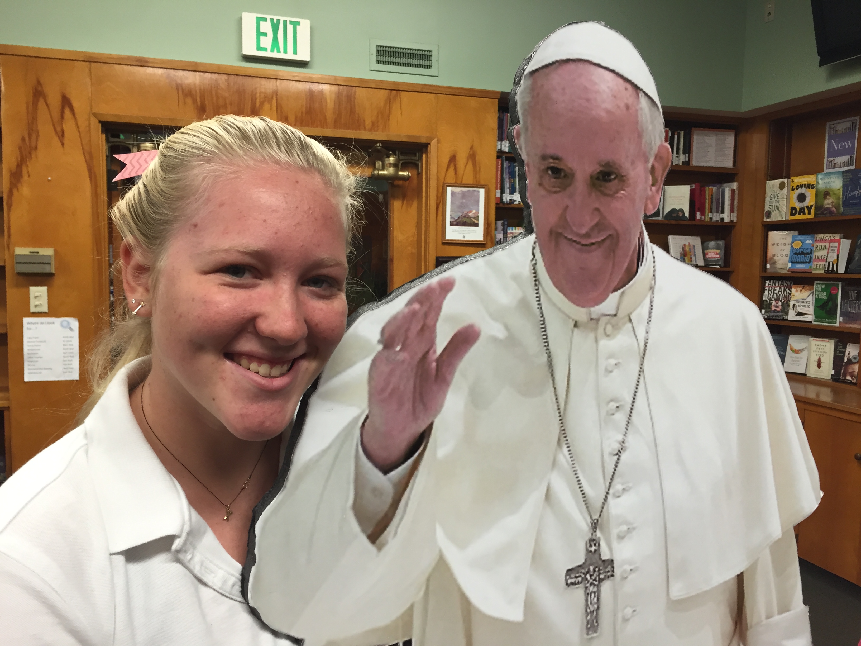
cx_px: 430
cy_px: 323
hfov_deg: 61.7
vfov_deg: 48.2
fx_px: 721
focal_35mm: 29
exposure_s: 1/30
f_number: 2.2
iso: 64
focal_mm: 4.15
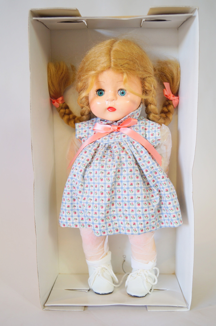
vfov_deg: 49.6
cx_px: 108
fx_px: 352
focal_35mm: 39
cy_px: 163
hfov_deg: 34.1
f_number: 4.5
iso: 100
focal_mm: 26
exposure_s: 1/20
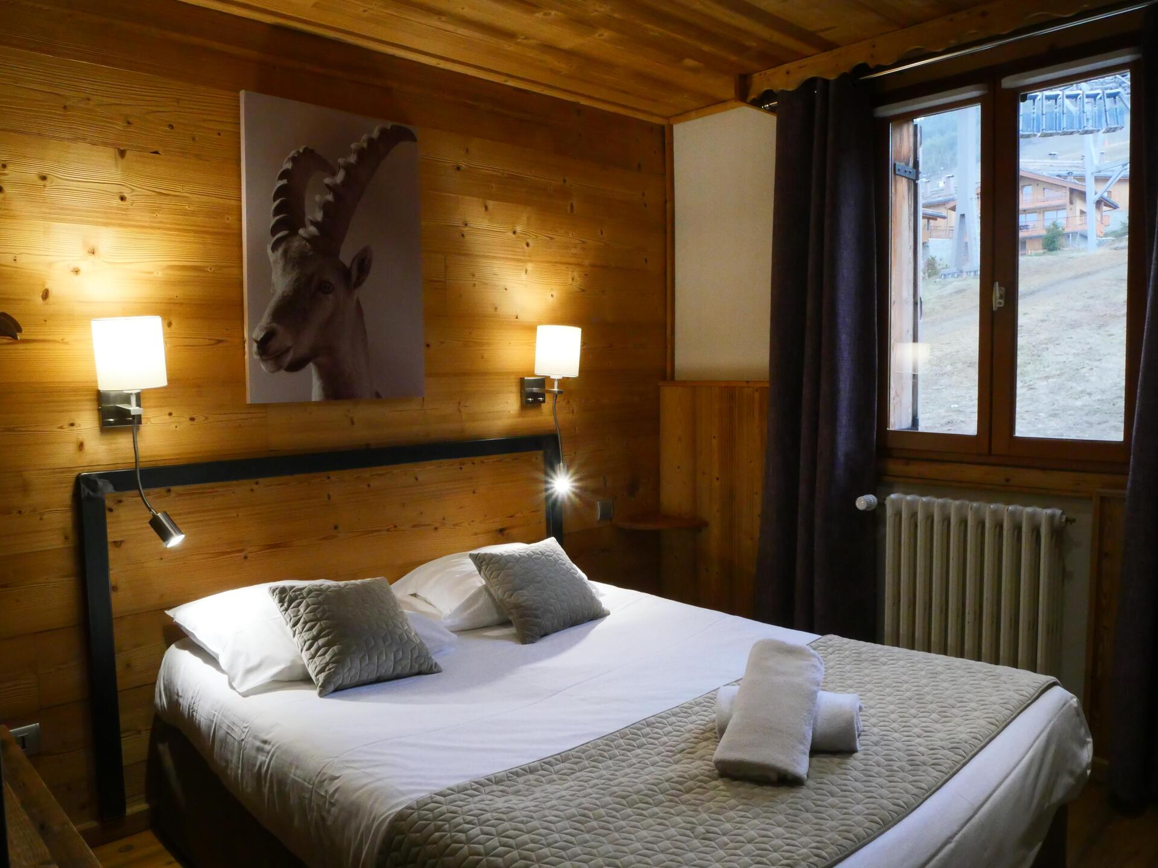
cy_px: 434
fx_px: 803
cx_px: 579
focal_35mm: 24
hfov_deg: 71.6
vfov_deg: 56.8
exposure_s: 1/50
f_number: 13
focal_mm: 12
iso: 3200
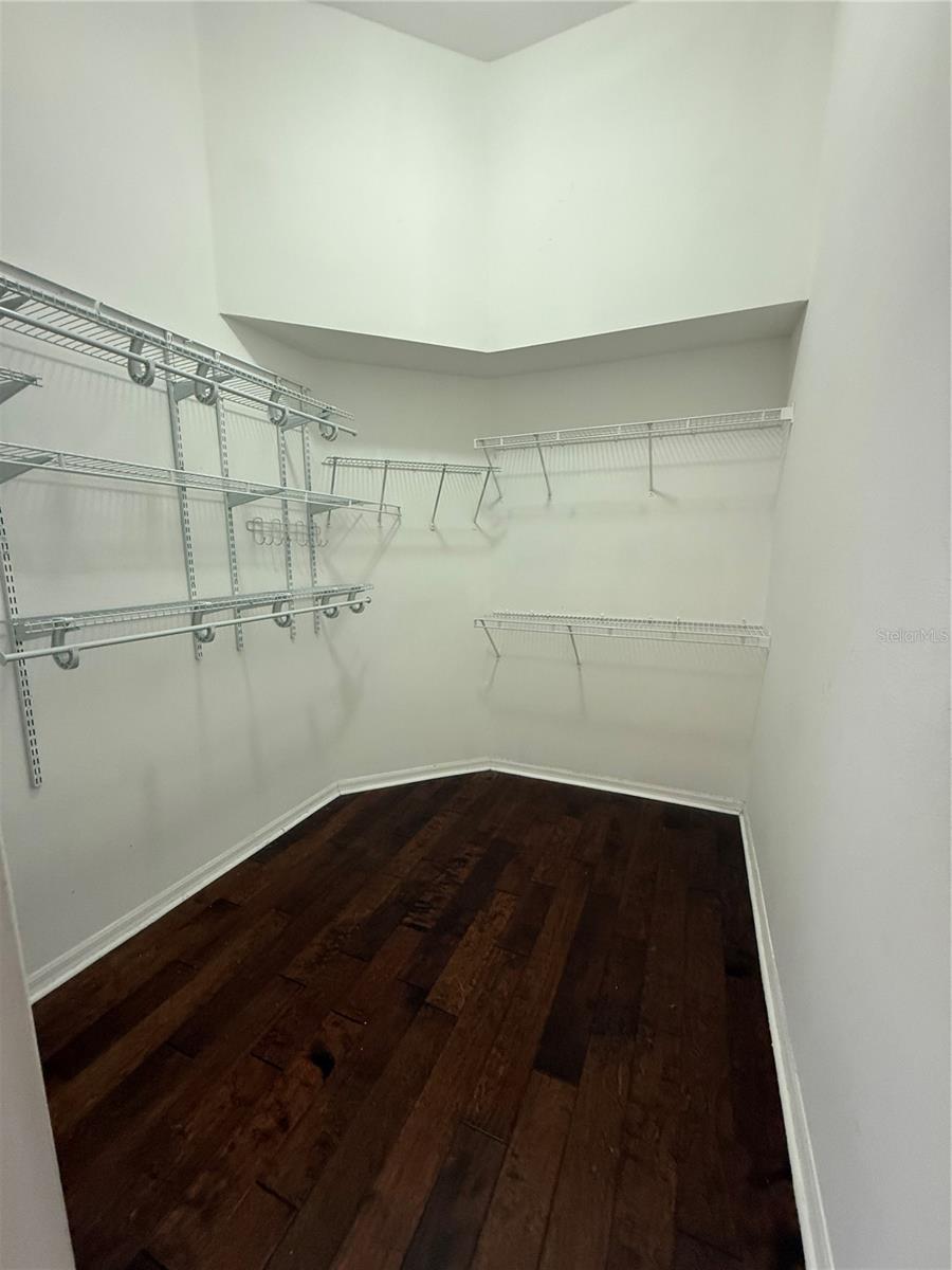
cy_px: 635
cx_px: 476
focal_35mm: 14
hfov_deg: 85.7
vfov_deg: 102.1
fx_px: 513
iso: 320
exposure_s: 1/60
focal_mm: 2.22
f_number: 2.2
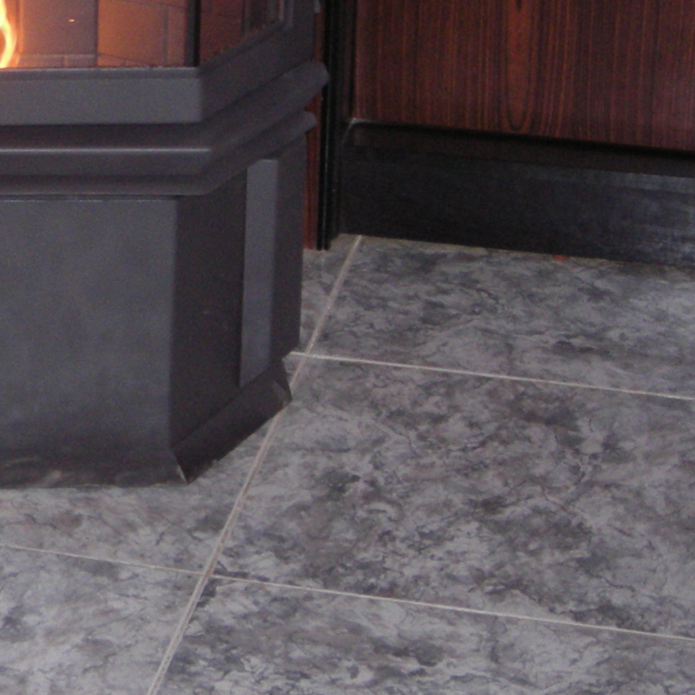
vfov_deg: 12.9
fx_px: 3044
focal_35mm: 134
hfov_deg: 12.8
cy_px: 39
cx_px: -67
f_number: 3.6
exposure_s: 1/60
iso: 189
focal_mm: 9.1
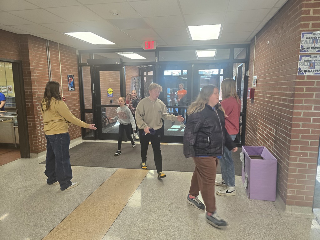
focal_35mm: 23
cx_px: 160
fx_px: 213
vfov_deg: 58.9
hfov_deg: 73.9
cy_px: 120
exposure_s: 1/120
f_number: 1.7
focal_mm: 6.3
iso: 125
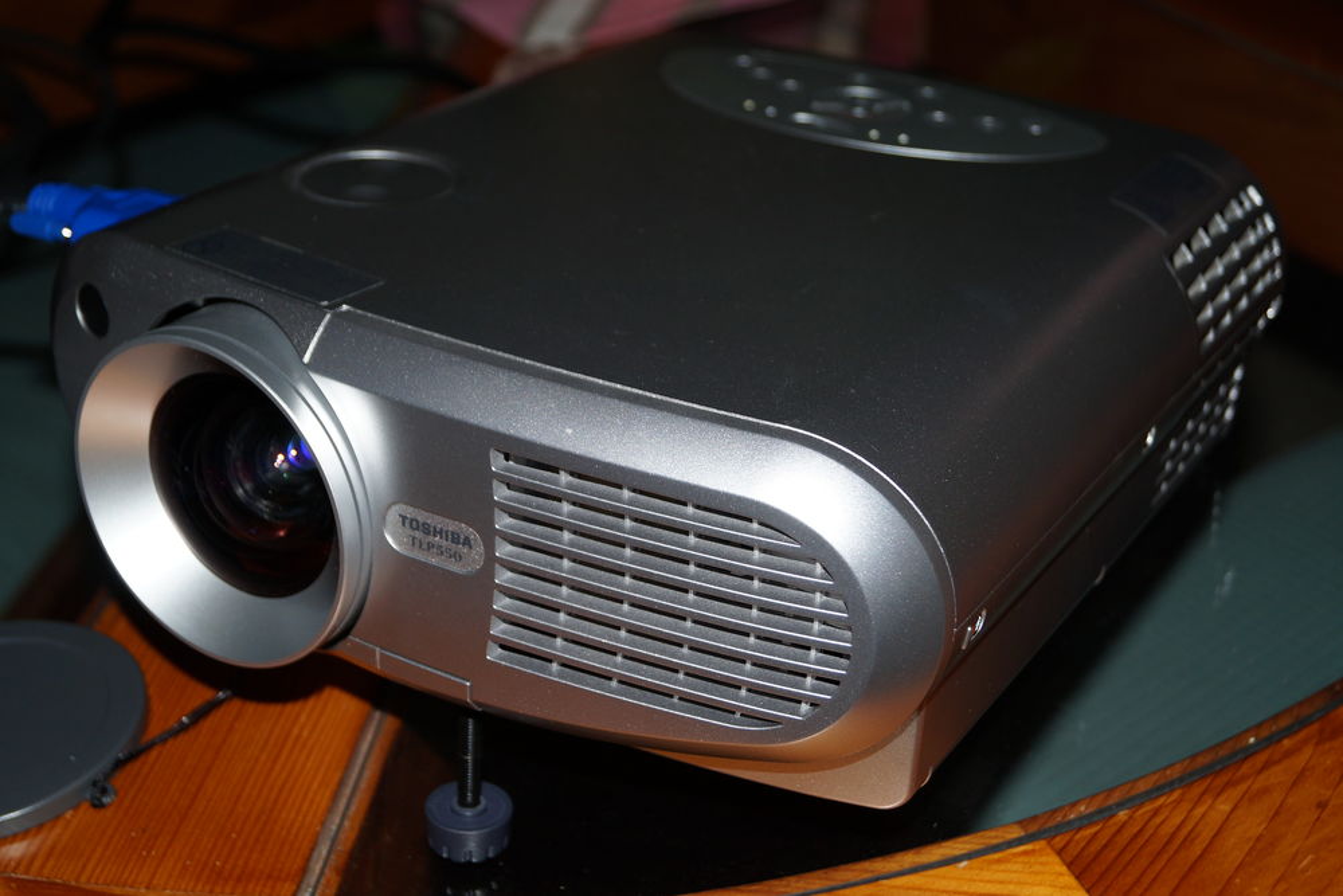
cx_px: 672
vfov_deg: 25.8
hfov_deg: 37.8
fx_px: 1959
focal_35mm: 52
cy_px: 448
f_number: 5
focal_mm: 35
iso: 250
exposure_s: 1/60
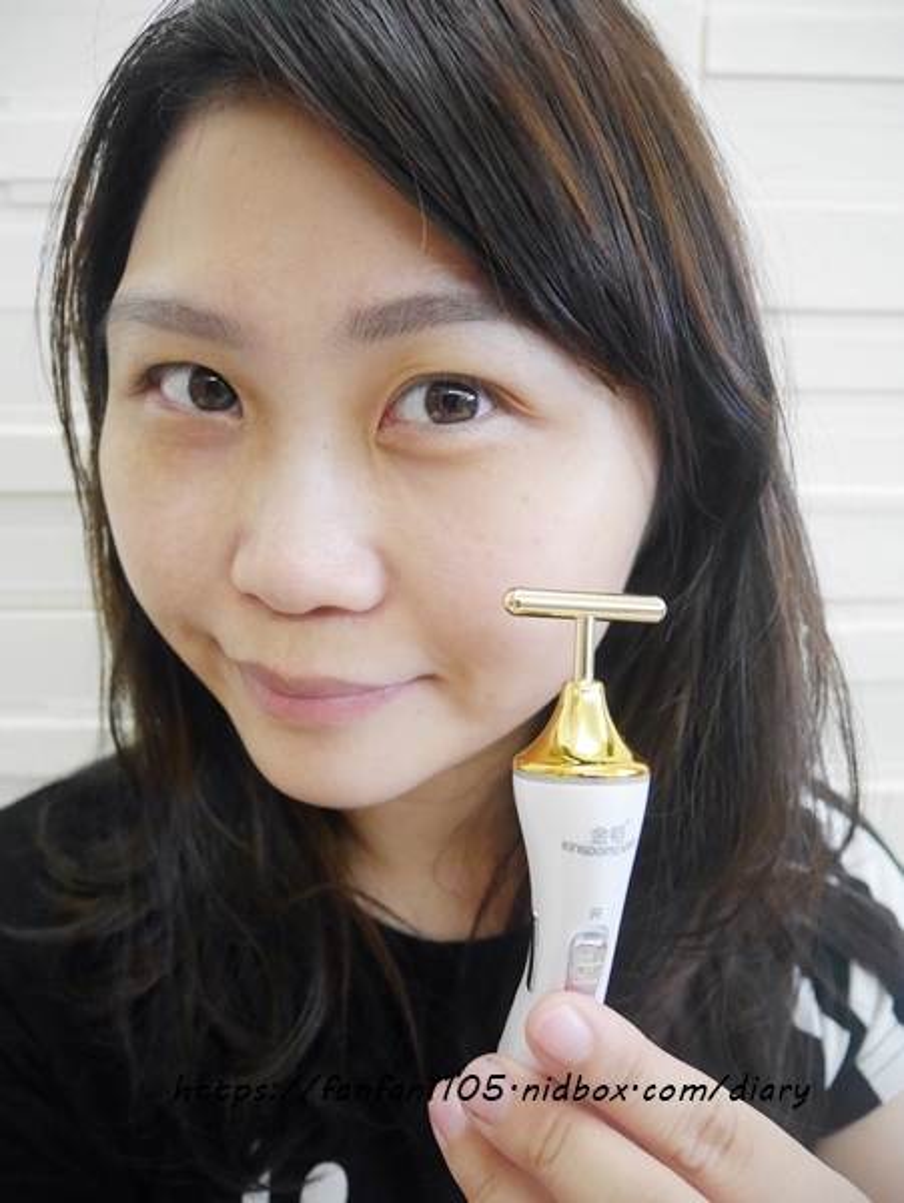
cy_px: 602
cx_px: 452
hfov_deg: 56.9
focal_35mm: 24
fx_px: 834
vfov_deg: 71.6
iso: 2500
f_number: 3.5
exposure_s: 1/60
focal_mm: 12
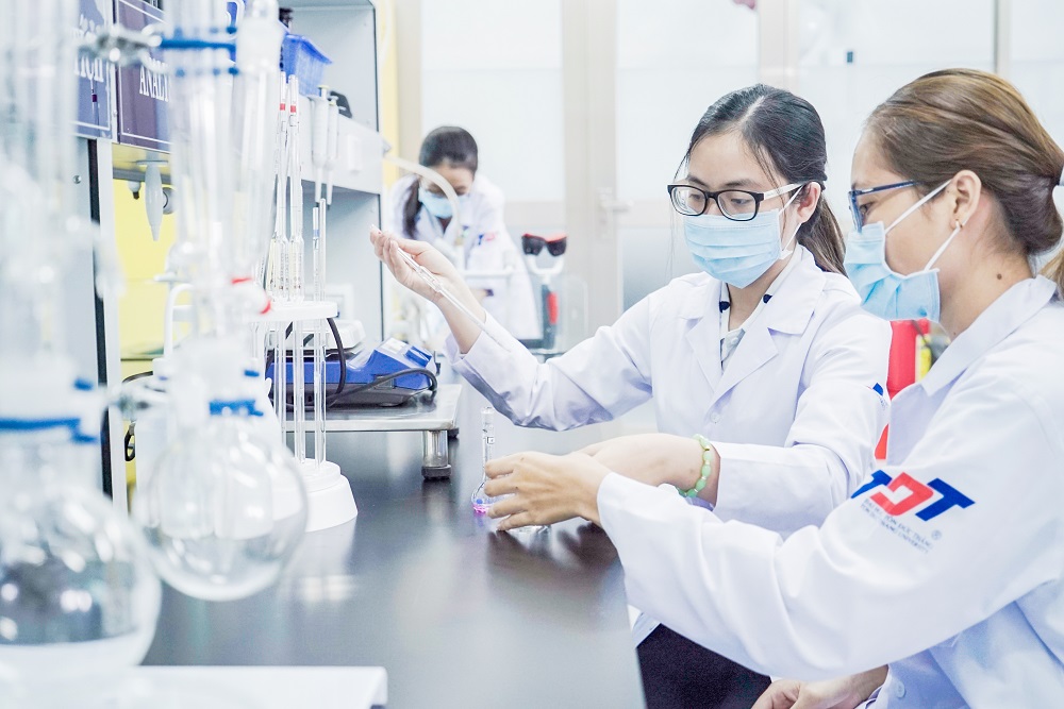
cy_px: 354
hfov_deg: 44.5
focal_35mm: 44
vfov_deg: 30.5
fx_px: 1301
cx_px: 532
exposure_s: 1/100
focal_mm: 44
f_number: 4
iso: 800
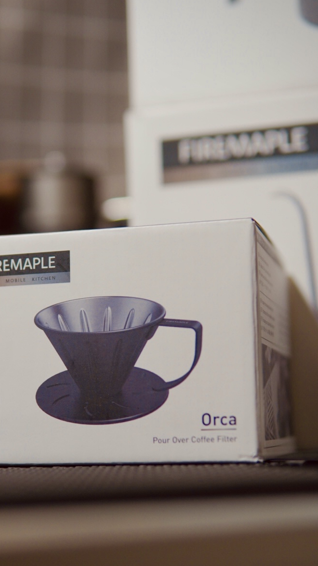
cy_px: 331
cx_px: 88
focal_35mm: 65
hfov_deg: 18.4
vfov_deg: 32.3
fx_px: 974
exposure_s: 1/160
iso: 400
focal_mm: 30
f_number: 1.8
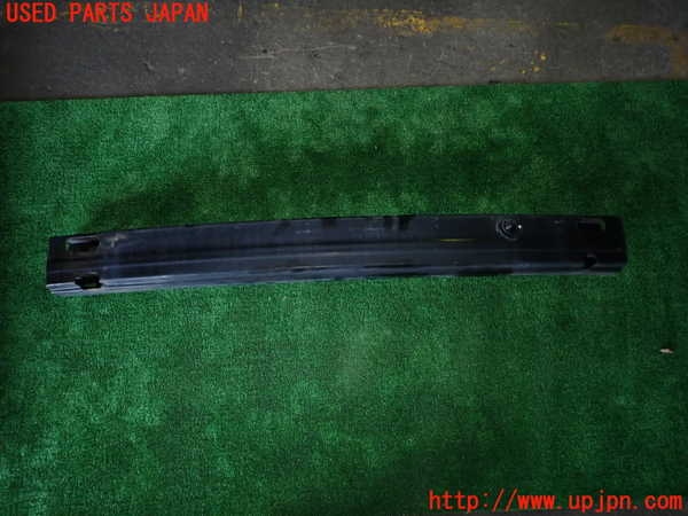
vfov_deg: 54.9
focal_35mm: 25
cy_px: 258
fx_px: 497
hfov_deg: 69.4
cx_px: 344
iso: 250
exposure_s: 1/30
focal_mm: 4.5
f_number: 5.6
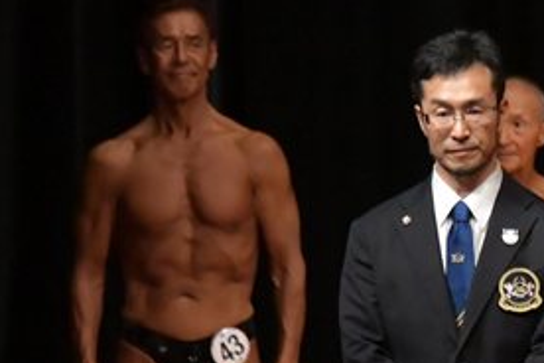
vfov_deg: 1.8
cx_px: 588
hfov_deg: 2.7
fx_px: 11468
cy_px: 426
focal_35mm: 759
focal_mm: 180
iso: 8000
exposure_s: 1/400
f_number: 5.6
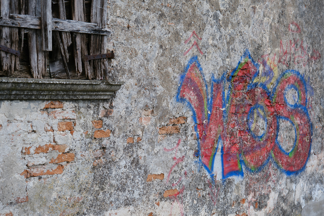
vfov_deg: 21.9
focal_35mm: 62
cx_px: 162
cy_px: 108
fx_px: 558
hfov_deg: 32.4
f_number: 4.5
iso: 160
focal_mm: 41.1
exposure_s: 1/70
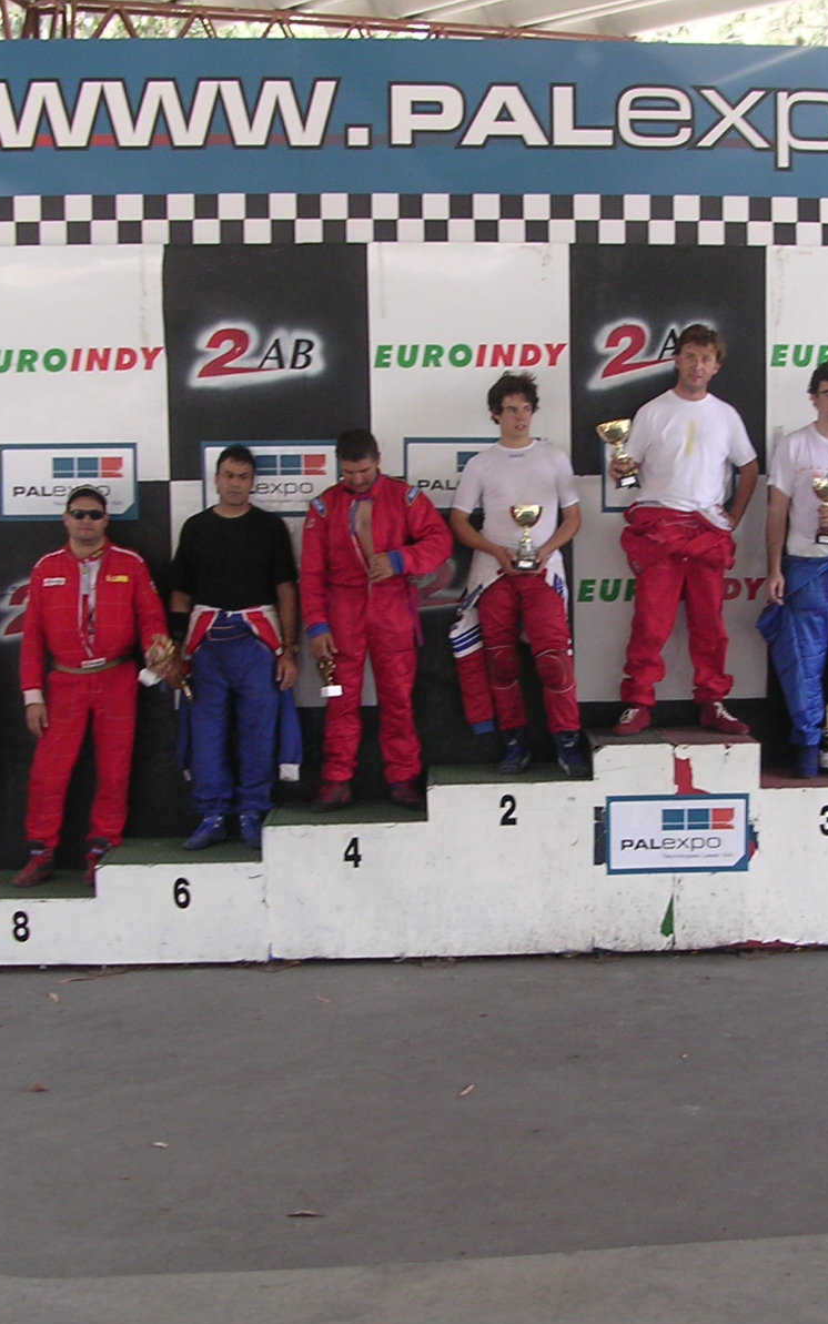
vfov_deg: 37.5
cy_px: 665
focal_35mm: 54
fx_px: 1949
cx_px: 604
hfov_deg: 23.8
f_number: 2.8
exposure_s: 1/62.3
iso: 100
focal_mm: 5.8
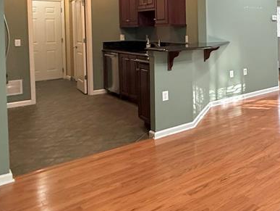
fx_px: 300
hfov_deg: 41.1
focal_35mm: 37
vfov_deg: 37.0
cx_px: 302
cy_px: 35
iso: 500
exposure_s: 1/120
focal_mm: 2.22
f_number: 2.2
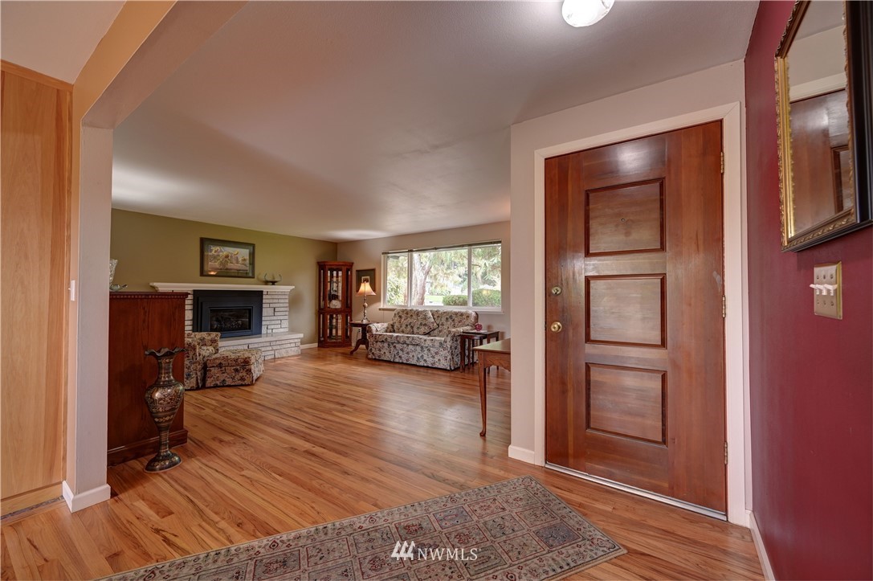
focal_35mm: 14
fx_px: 339
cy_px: 290
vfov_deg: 81.1
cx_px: 436
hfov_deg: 104.3
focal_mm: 14
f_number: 8
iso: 400
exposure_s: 1/10
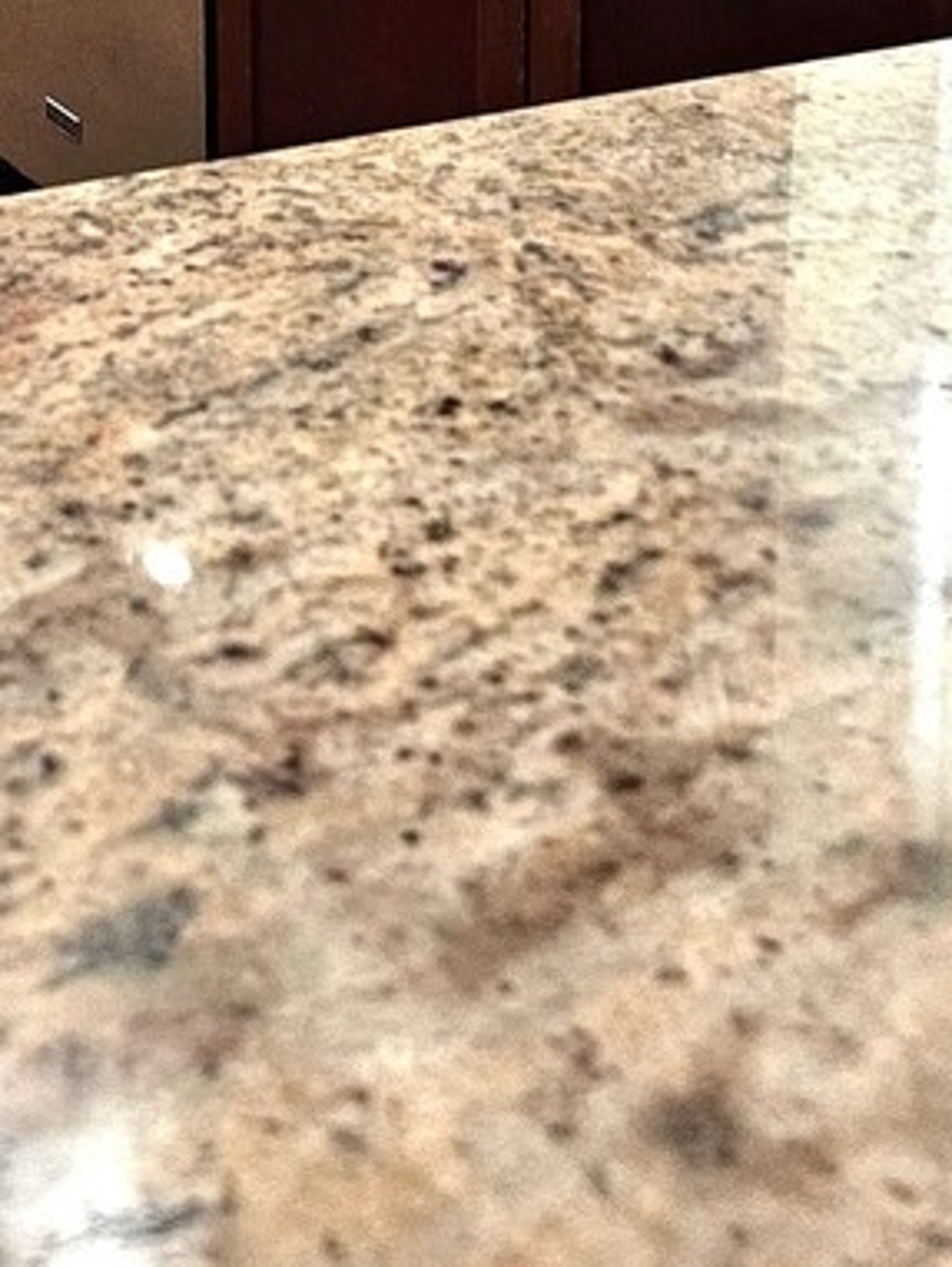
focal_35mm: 65
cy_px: -504
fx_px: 2381
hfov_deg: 20.9
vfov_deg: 24.7
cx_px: -222
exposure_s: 1/120
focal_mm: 6.3
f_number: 1.7
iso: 400
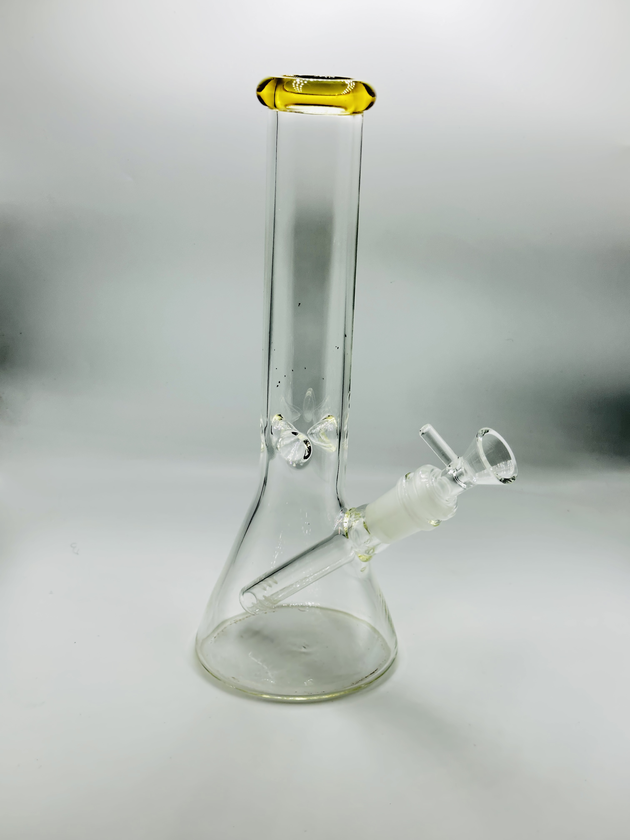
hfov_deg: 30.3
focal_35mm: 48
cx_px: 315
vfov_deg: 39.7
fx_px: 1165
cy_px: 420
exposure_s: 1/444
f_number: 1.78
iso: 64
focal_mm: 6.86
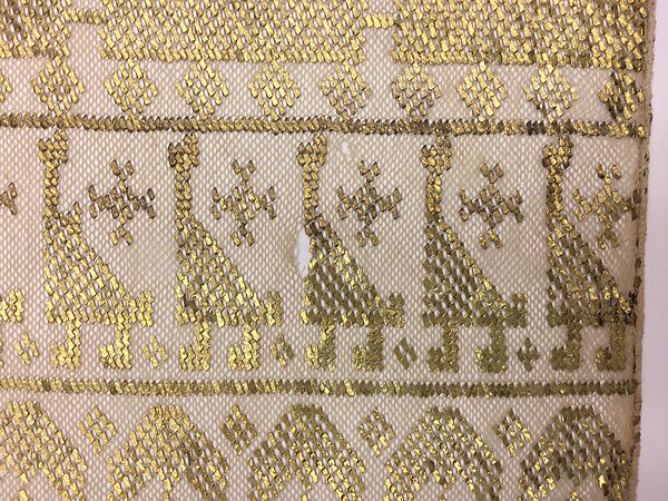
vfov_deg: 45.4
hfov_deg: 58.4
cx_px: 334
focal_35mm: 31
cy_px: 250
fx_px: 598
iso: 25
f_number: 2.4
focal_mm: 3.3
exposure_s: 1/60
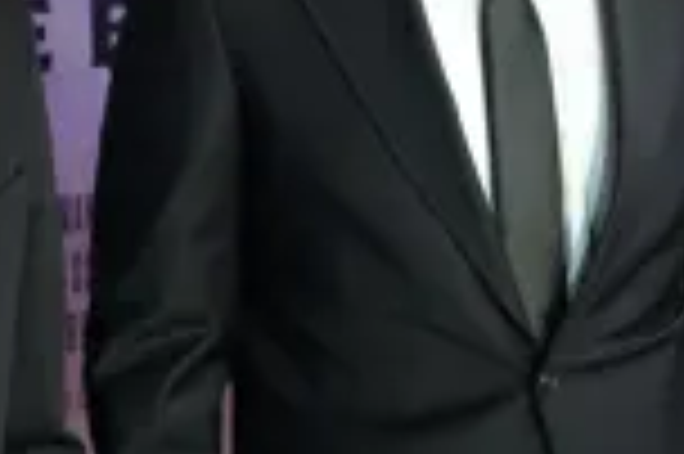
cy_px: 7
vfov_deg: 8.9
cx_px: 297
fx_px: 2904
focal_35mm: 153
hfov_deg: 13.4
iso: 1000
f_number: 2.8
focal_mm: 20.63
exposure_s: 1/100
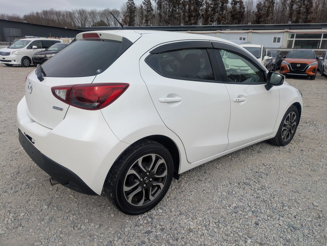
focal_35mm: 25
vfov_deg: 54.9
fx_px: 236
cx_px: 164
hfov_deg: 69.4
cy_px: 123
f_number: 1.89
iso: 60
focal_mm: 5.43
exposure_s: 1/1692
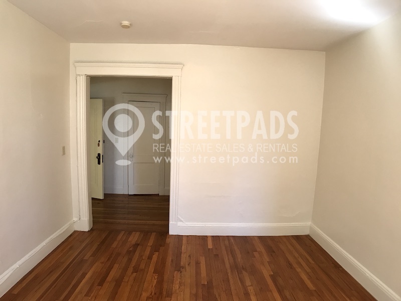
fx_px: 324
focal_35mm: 28
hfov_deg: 63.4
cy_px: 150
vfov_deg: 49.7
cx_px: 200
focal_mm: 3.99
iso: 25
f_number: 1.8
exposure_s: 1/30
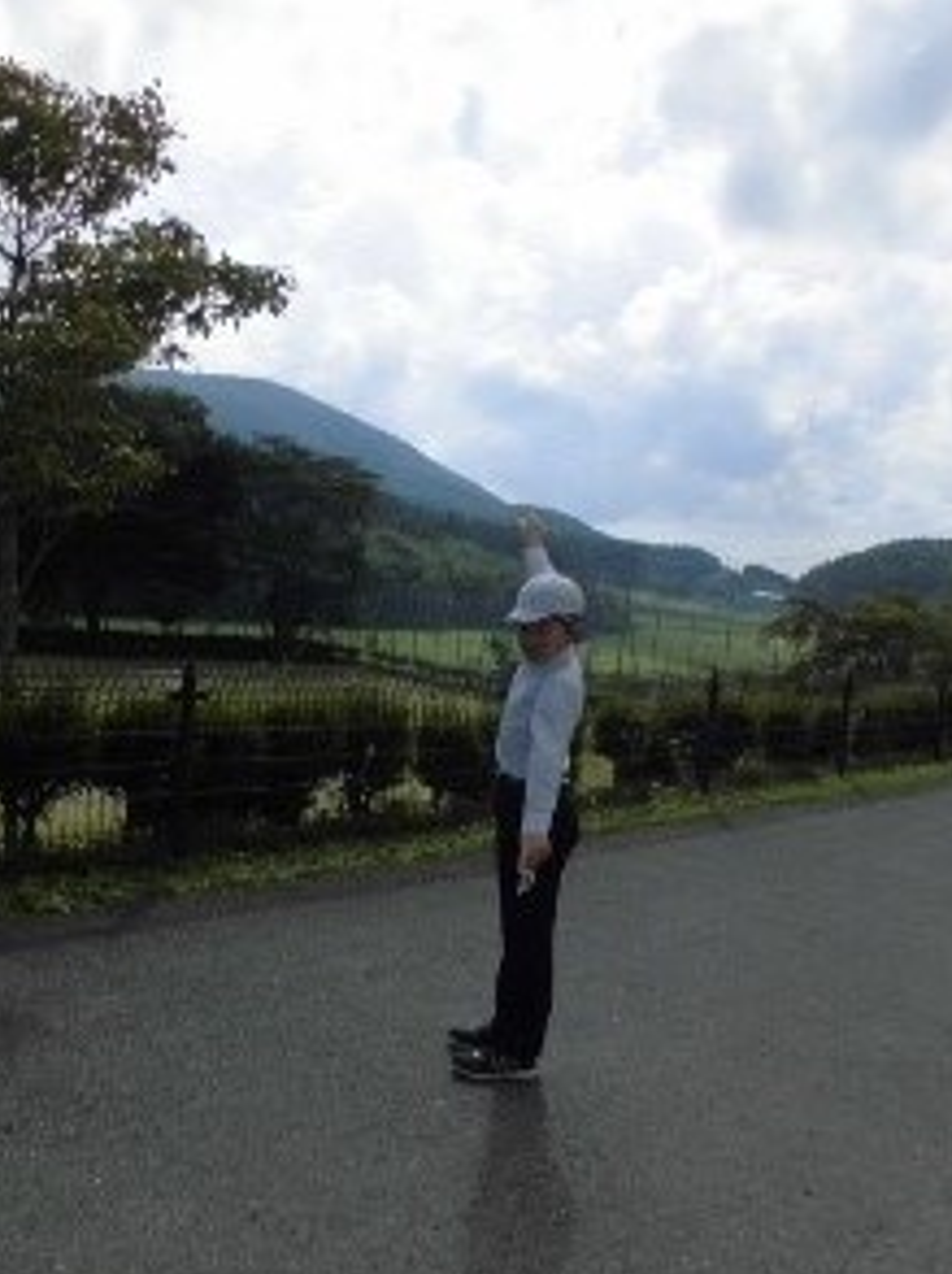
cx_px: 443
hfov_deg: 44.0
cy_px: 657
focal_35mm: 32
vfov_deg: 56.9
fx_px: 1176
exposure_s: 1/160
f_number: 11.3
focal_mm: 4.6
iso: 100
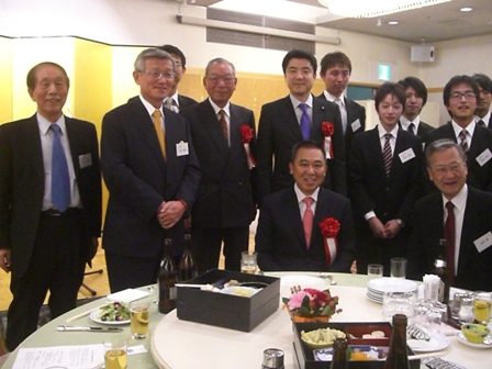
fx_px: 540
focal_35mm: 38
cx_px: 246
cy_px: 184
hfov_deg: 49.0
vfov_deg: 37.7
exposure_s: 1/125
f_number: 2.8
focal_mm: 7.9
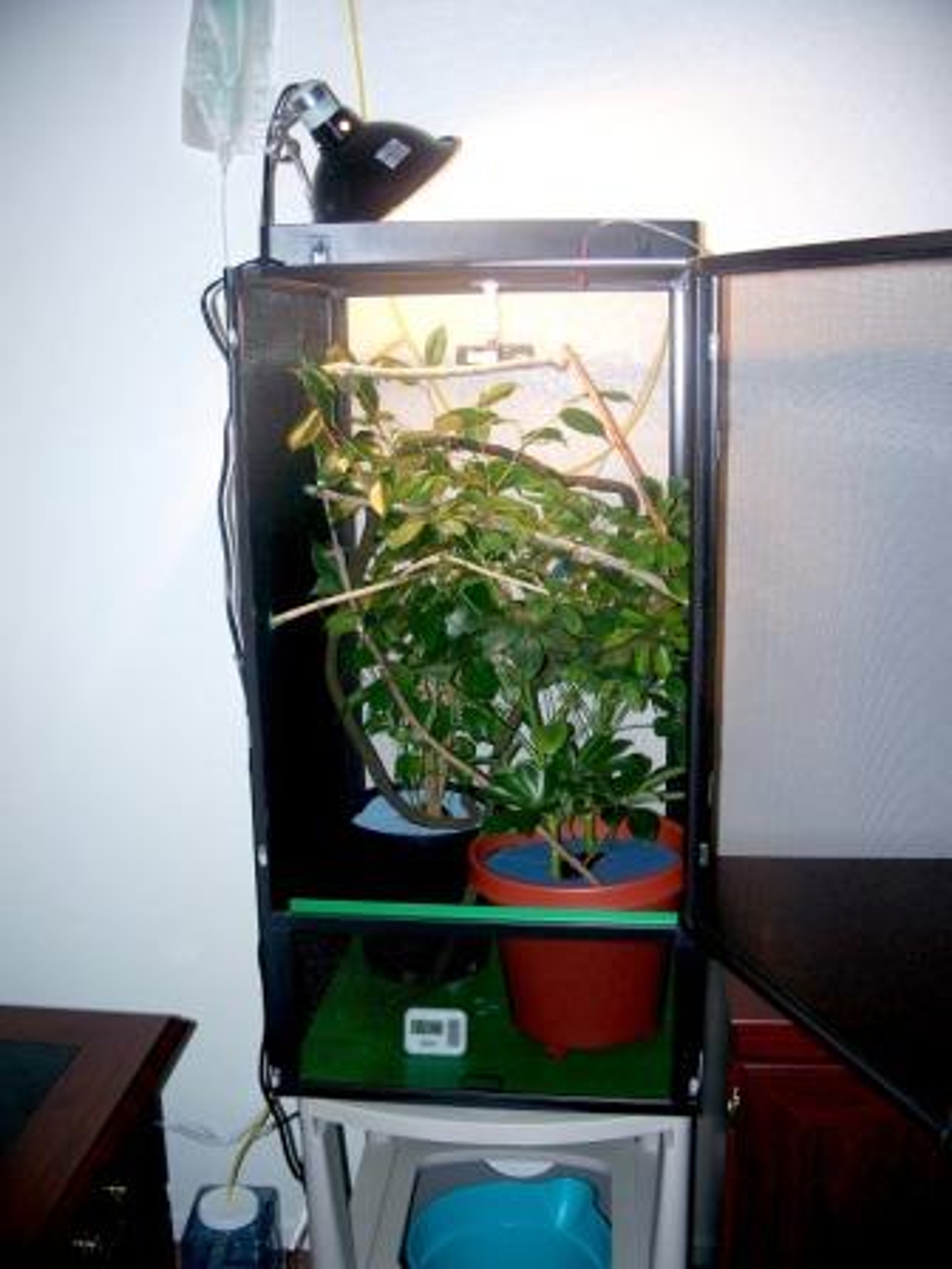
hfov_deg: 38.7
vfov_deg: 50.1
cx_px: 476
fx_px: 1357
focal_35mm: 37
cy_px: 634
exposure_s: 1/60
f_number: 2.8
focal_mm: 7.8
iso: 125
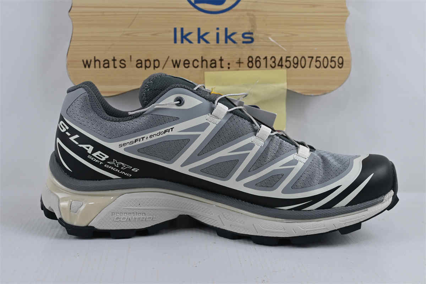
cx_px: 213
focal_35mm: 46
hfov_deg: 43.0
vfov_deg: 29.4
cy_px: 142
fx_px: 541
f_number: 5.6
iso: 280
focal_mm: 30.5
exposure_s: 1/125
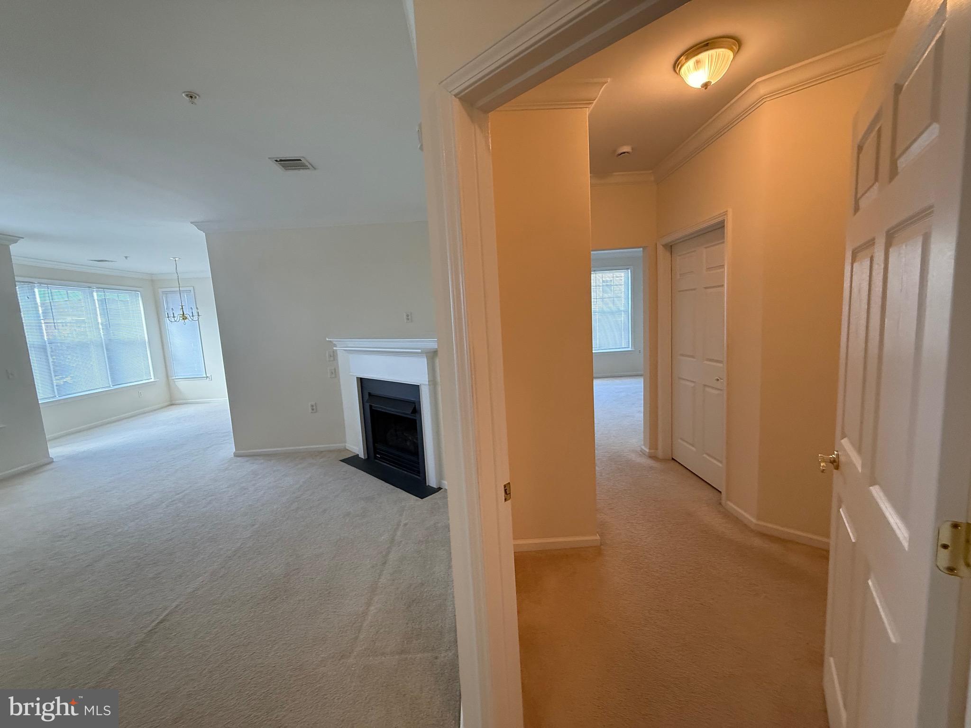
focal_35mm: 14
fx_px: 393
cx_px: 486
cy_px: 364
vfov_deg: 85.7
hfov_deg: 102.1
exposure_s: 1/120
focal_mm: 2.22
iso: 400
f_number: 2.2
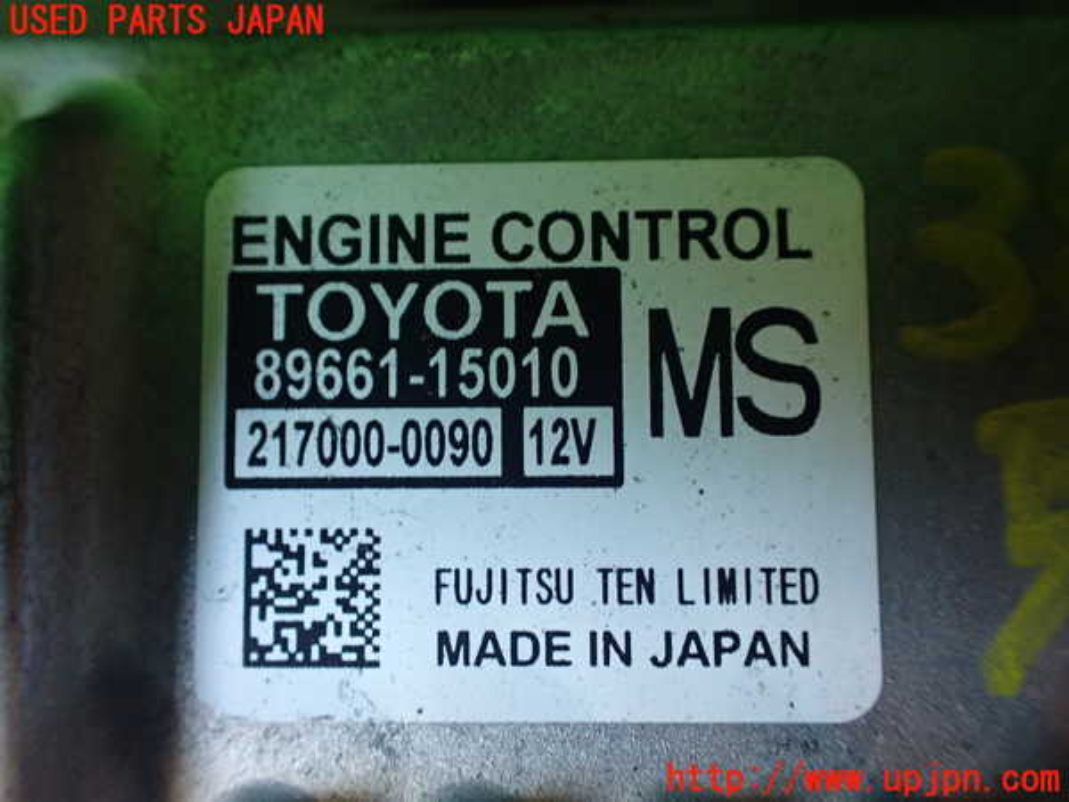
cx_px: 534
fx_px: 926
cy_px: 401
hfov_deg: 60.0
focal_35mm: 30
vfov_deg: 46.8
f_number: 2.3
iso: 800
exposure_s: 1/40
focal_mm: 5.4
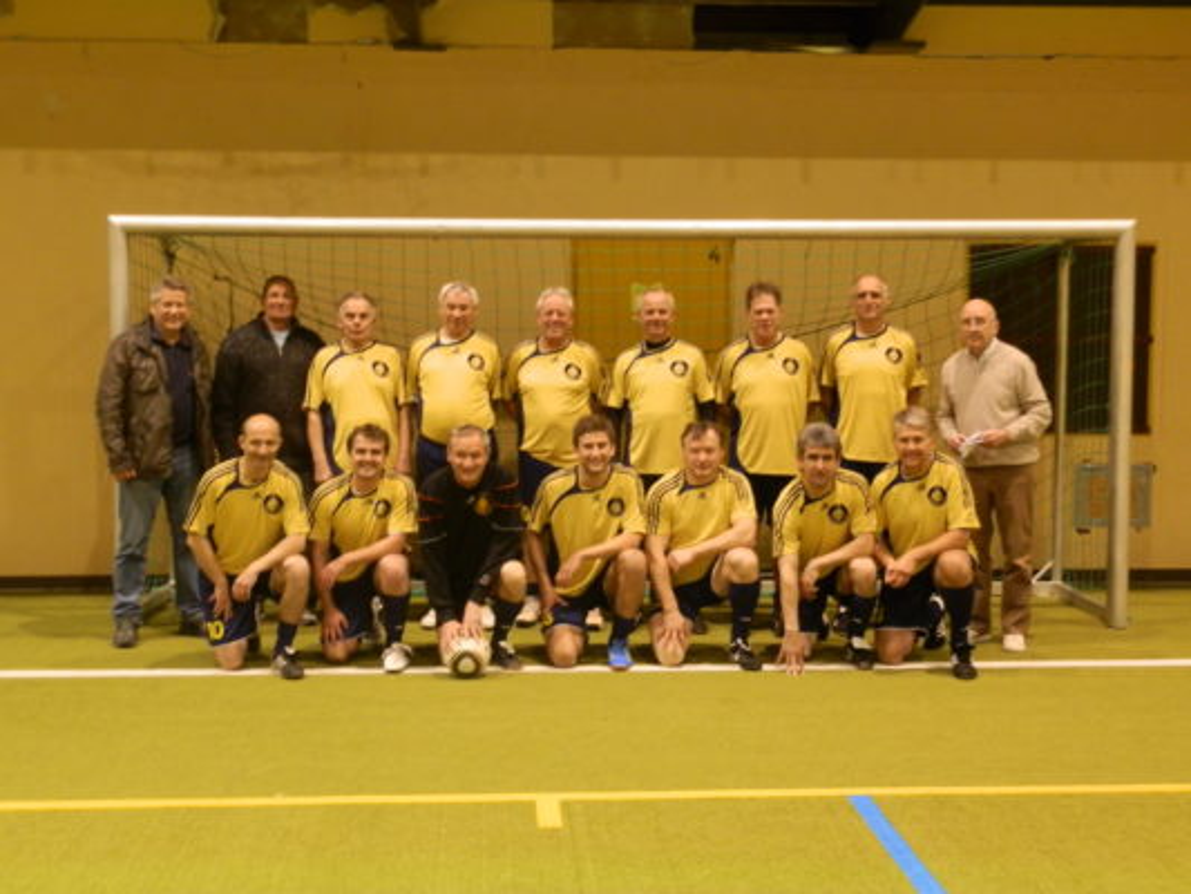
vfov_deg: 30.9
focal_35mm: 47
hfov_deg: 40.4
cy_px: 447
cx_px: 596
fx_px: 1617
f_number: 3.5
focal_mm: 8.51
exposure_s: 1/8
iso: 250
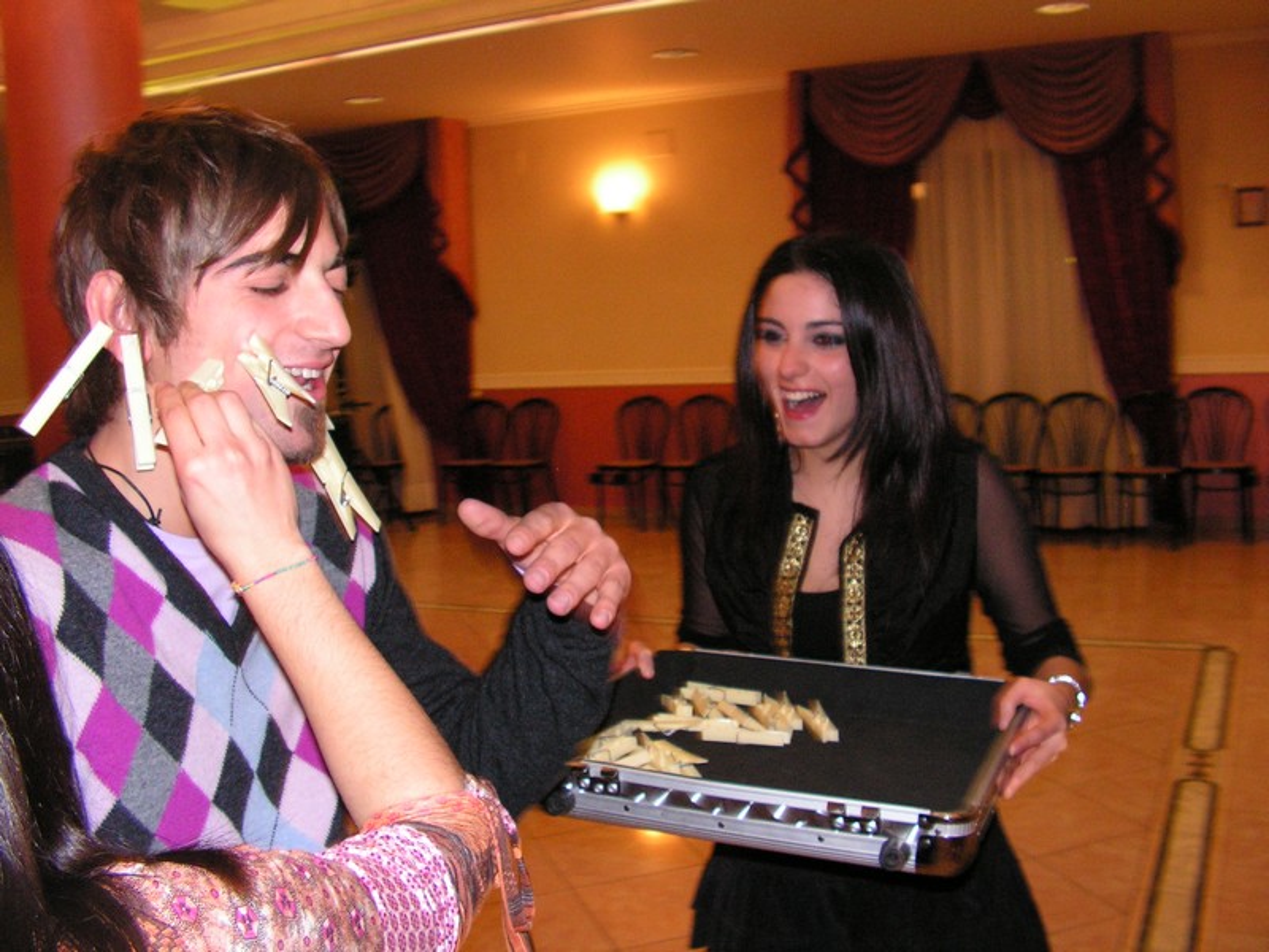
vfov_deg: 39.7
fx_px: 1320
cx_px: 634
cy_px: 476
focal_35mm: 36
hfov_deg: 51.4
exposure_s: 1/40
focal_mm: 6
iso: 200
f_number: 3.2
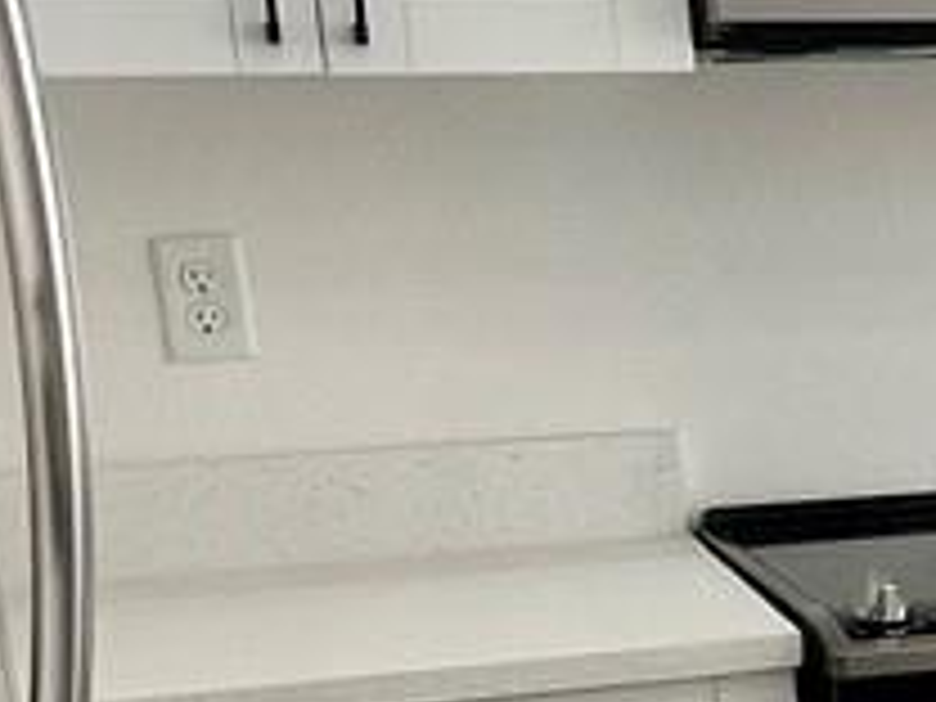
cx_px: 1773
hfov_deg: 16.1
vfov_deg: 14.5
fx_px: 2704
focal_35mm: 100
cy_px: 742
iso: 40
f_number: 1.8
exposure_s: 1/99
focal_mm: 1.57
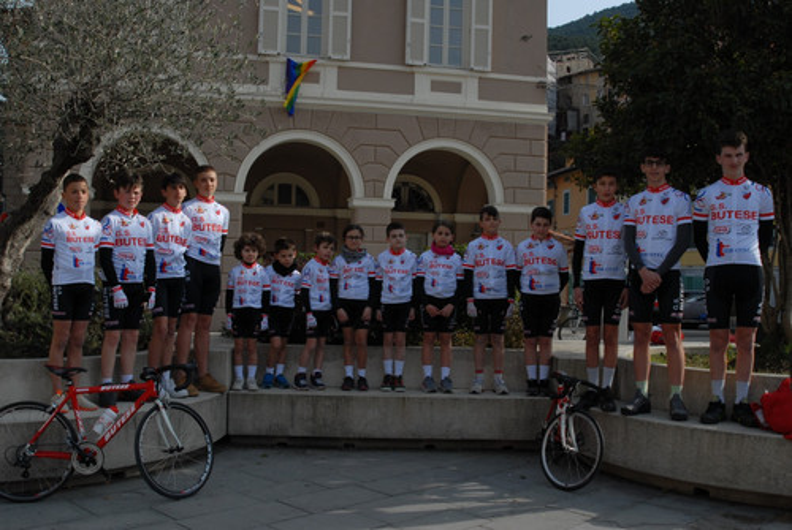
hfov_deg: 53.1
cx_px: 396
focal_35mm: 36
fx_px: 793
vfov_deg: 37.0
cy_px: 265
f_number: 9
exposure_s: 1/320
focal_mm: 24
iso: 200
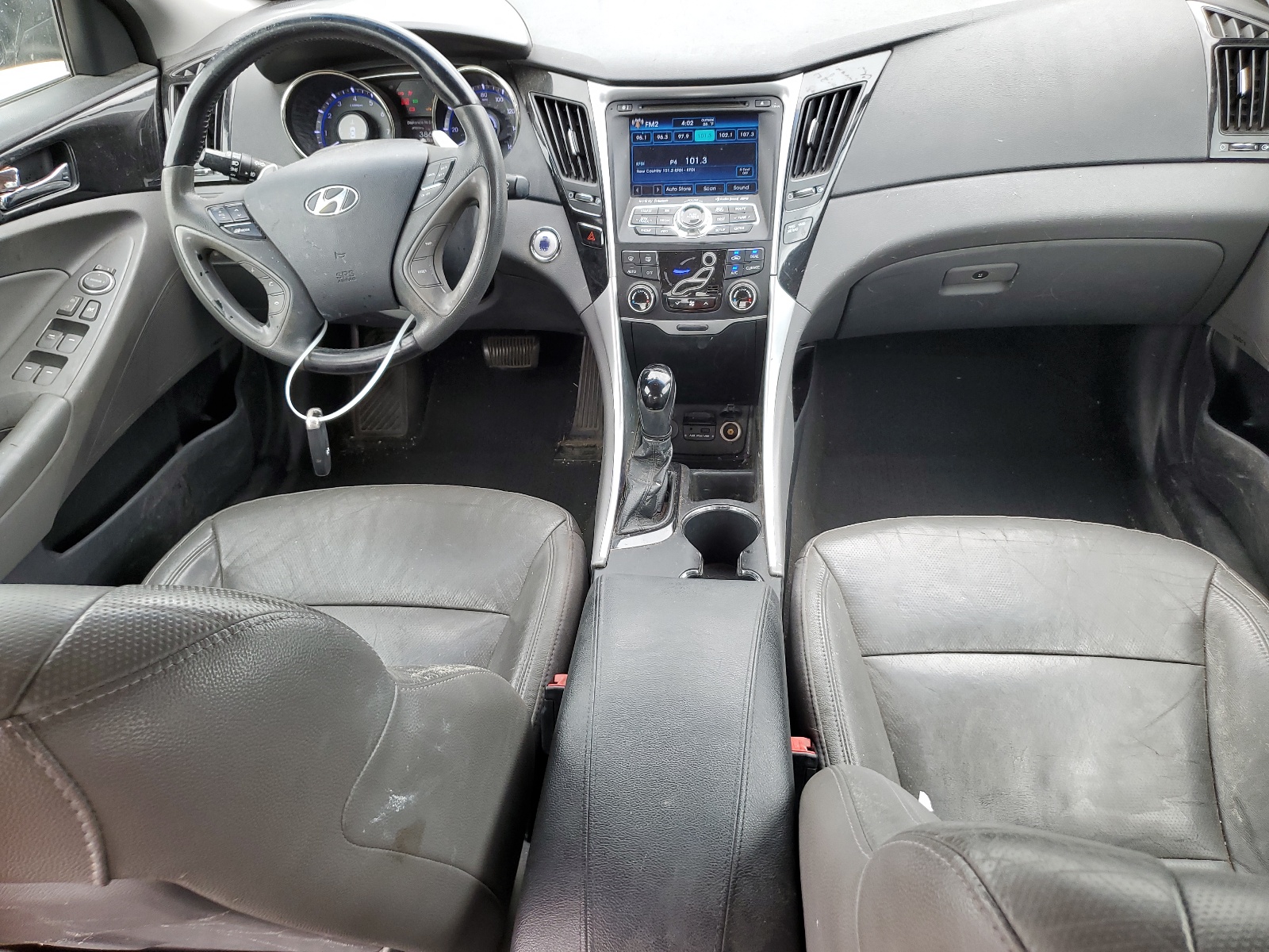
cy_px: 476
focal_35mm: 26
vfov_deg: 53.1
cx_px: 634
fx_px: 953
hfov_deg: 67.3
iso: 56
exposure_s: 1/120
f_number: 1.5
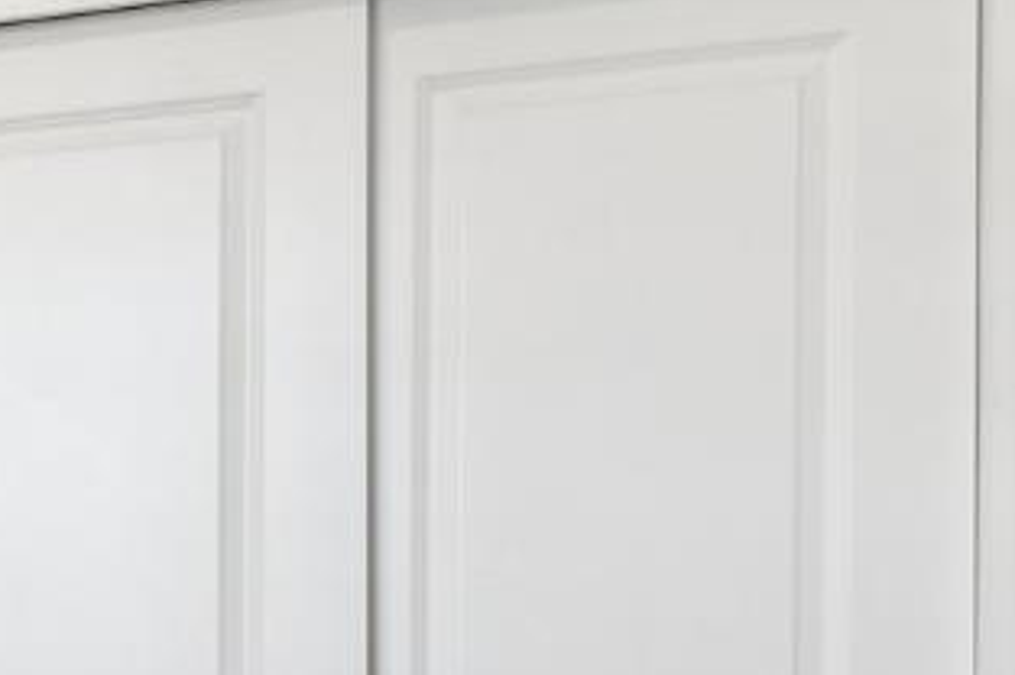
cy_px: 654
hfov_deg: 22.5
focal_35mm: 72
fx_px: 2028
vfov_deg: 18.5
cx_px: -545
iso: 100
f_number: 8
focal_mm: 10
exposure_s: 1/8
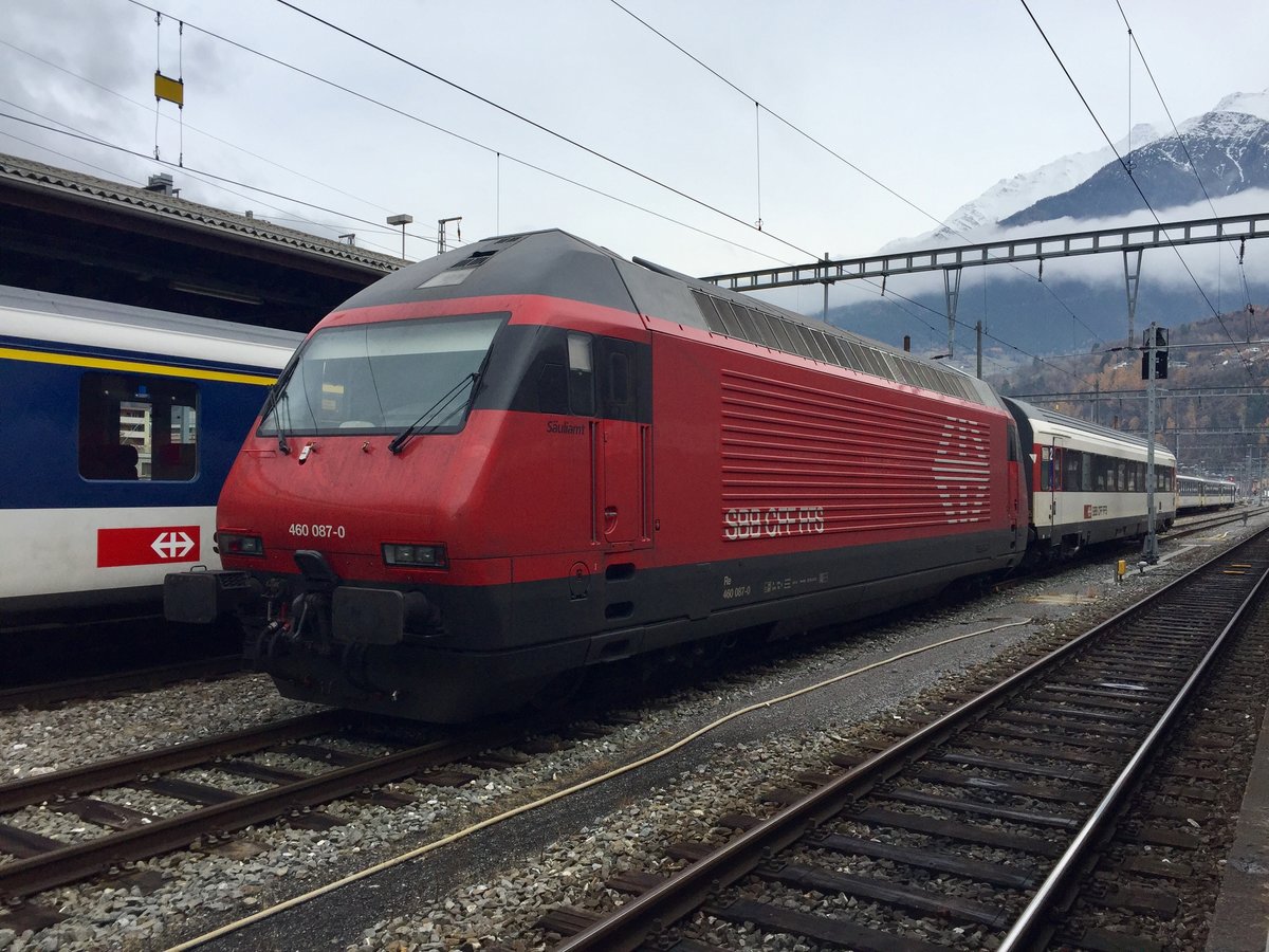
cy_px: 476
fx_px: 1063
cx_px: 634
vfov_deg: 48.2
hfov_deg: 61.7
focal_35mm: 29
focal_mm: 4.15
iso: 32
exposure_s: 1/1163
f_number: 2.2
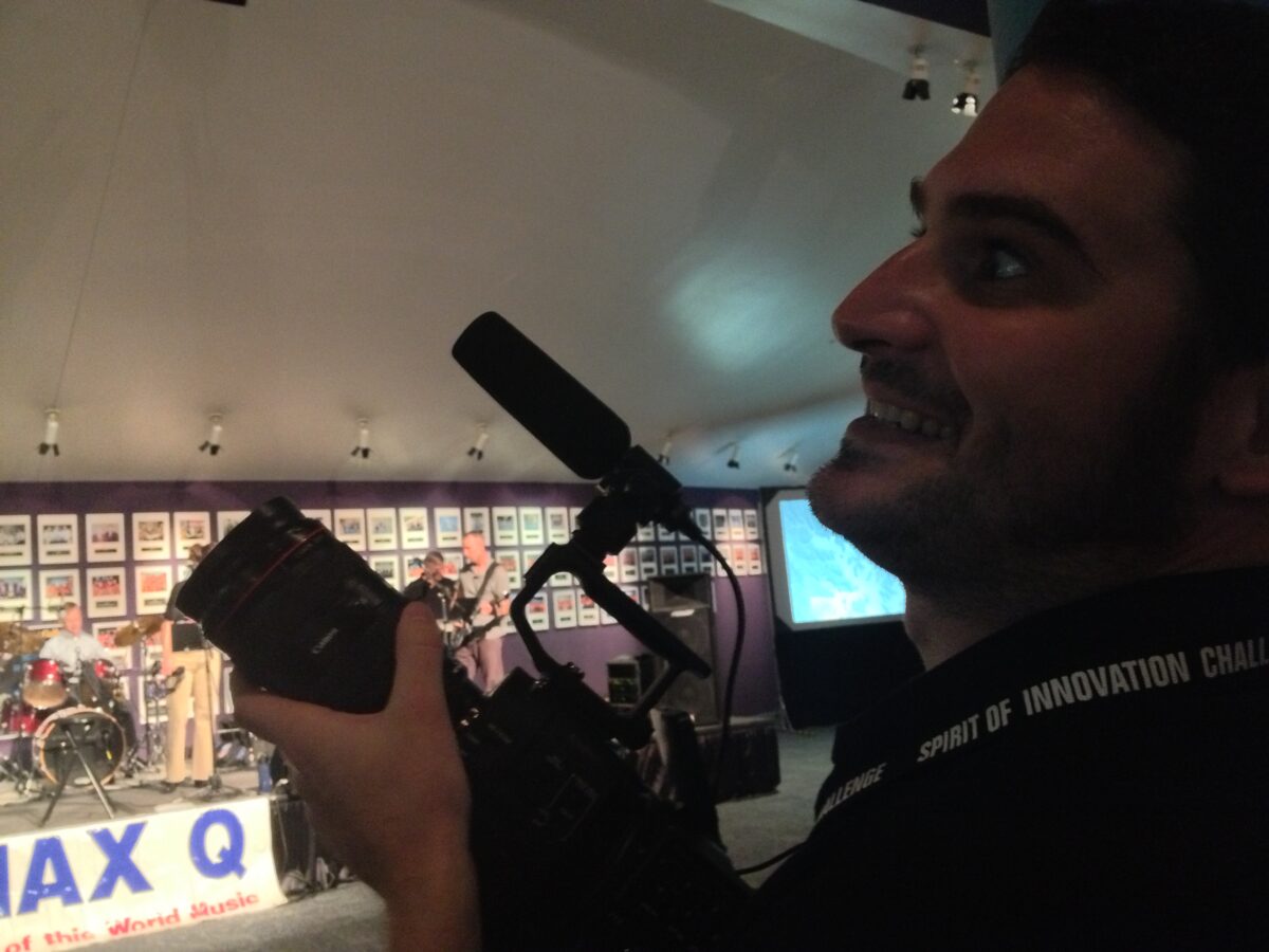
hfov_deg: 52.6
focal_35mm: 35
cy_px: 476
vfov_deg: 40.7
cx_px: 634
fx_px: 1283
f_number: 2.4
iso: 640
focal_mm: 4.28
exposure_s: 1/15
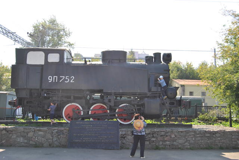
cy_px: 80
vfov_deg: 38.4
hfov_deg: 55.1
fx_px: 229
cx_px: 120
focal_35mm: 34
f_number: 6.3
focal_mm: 23
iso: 100
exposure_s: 1/160
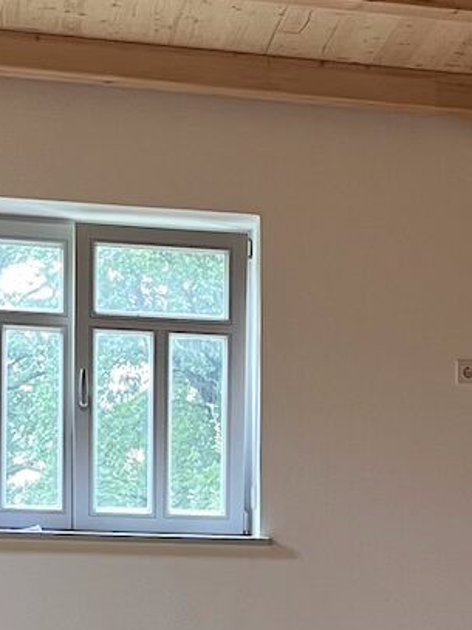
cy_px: 673
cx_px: 583
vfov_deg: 17.5
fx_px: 1983
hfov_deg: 13.2
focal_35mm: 109
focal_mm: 5.1
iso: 125
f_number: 1.6
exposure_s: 1/50
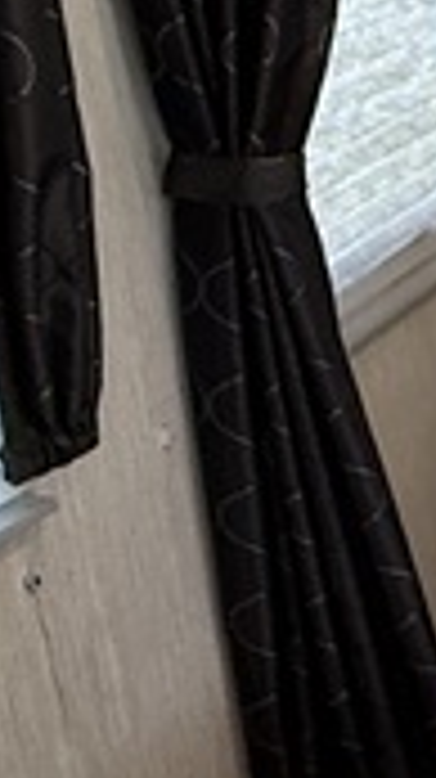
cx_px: 1223
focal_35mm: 88
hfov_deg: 10.5
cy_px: 423
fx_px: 1813
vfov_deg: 24.2
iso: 400
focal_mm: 2.22
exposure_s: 1/60
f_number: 2.2
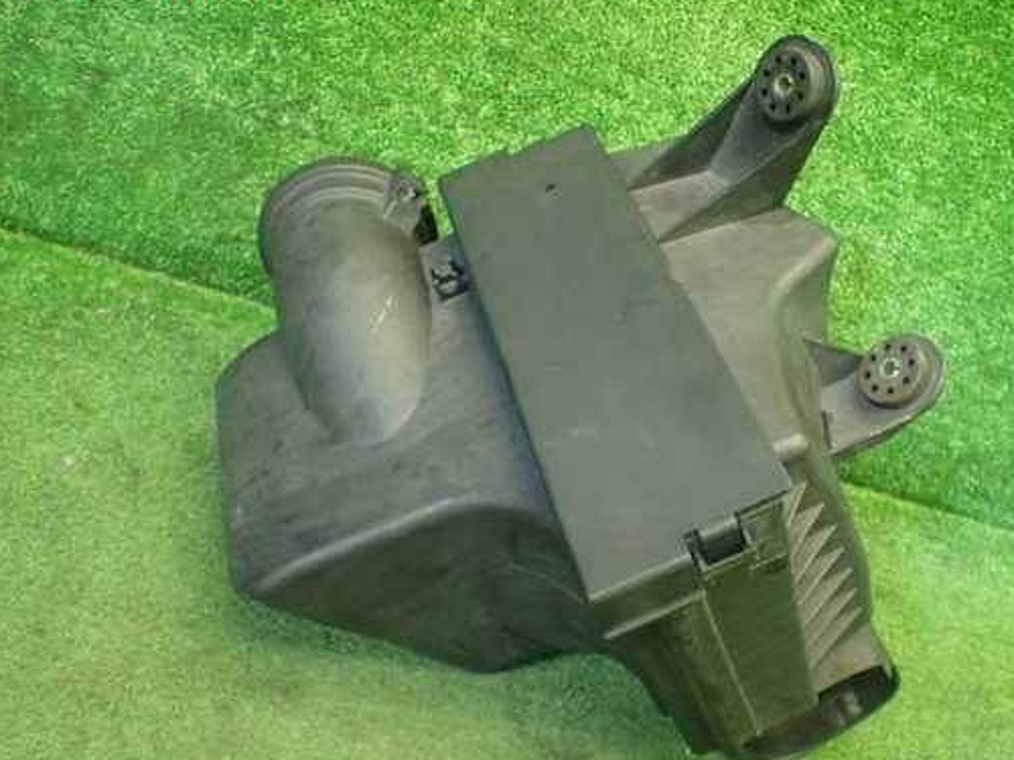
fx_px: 1055
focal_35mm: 36
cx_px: 602
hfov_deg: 51.1
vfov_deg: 39.7
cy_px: 395
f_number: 2.3
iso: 800
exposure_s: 1/50
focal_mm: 5.4
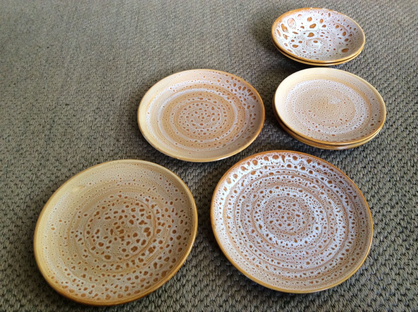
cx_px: 209
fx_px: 386
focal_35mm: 32
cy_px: 156
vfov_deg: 44.1
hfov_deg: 56.9
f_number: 2.4
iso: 100
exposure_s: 1/25
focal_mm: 3.3
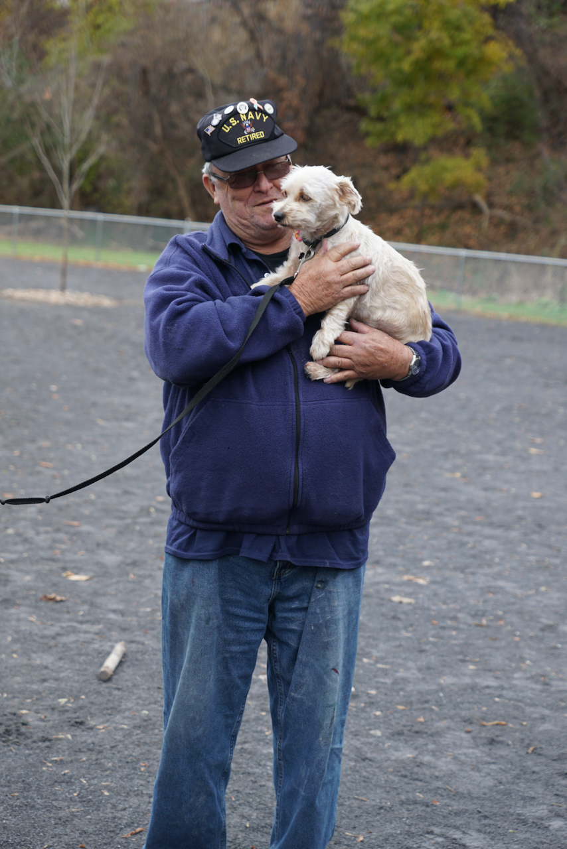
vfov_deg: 27.0
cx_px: 284
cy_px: 424
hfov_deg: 18.2
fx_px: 1771
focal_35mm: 75
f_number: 3.2
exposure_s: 1/125
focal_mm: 50
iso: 100
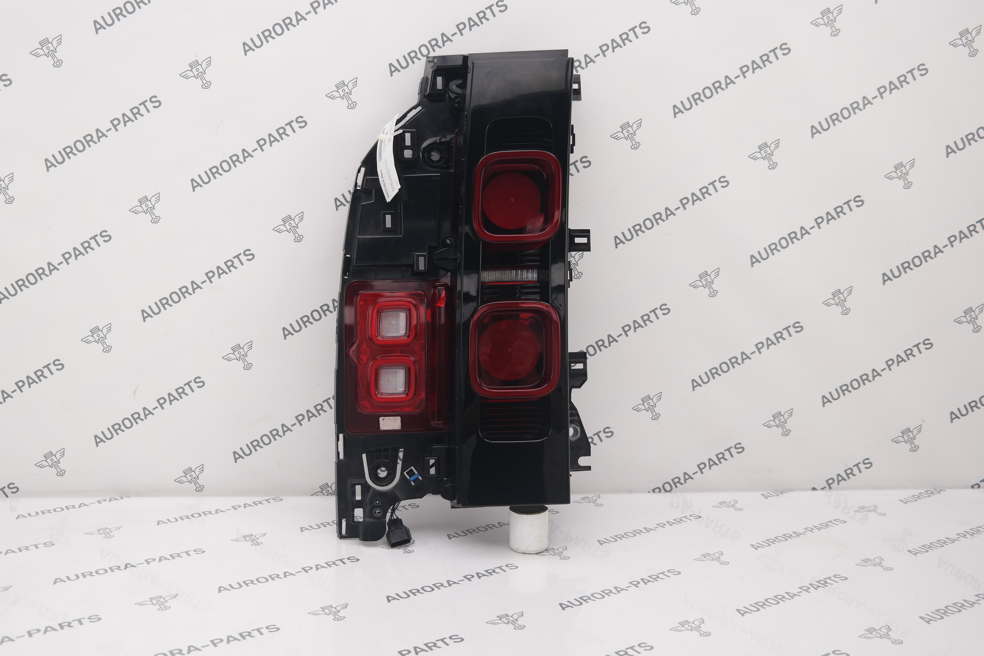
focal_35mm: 37
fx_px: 1011
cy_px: 307
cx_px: 465
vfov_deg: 35.9
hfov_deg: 51.9
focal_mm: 22
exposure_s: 1/100
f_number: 4
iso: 100
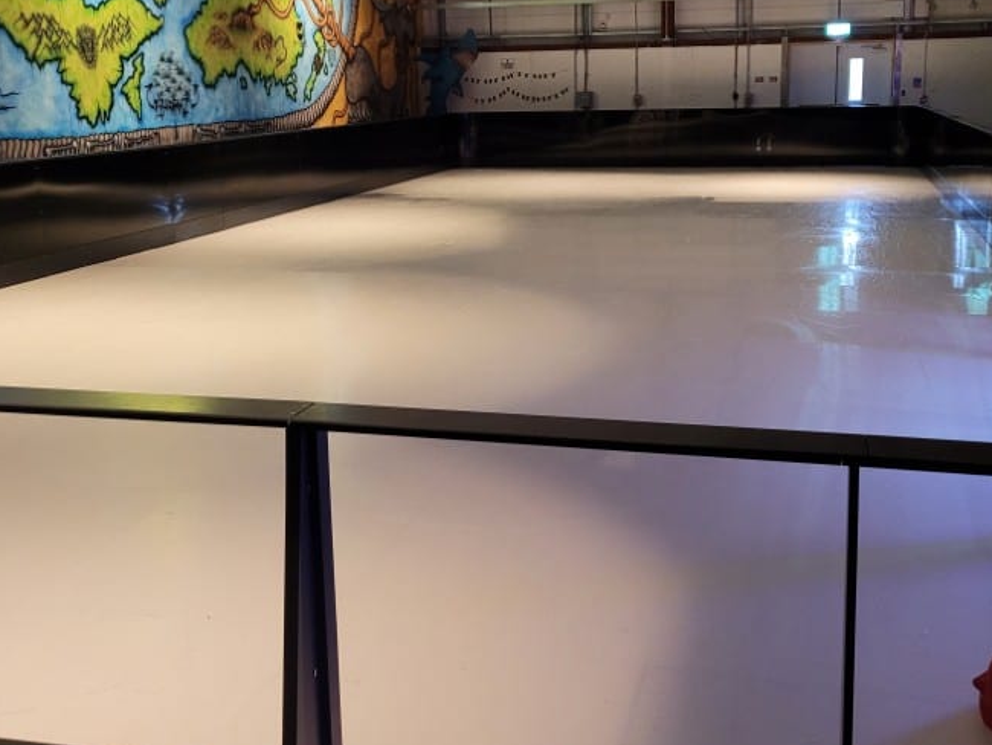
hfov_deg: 46.8
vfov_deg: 35.9
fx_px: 1147
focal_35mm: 40
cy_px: 314
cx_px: 513
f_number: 1.8
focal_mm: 5.4
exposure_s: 1/50
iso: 500
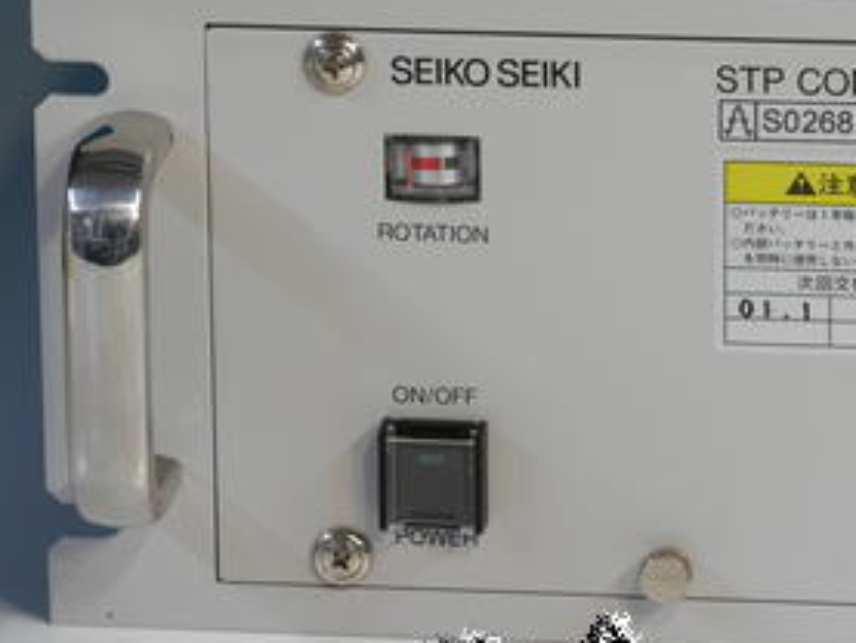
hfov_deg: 7.1
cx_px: 538
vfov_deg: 5.3
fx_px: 6927
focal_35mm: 280
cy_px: 325
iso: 200
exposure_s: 1/5
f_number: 8
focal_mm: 97
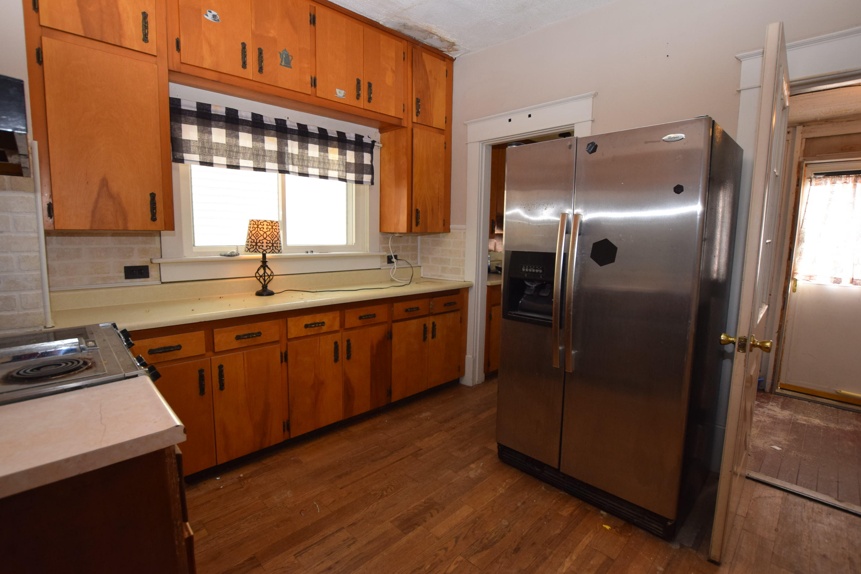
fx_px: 383
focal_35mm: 16
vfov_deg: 73.7
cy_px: 280
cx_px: 417
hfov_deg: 96.7
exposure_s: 1/125
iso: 800
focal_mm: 10
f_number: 5.6
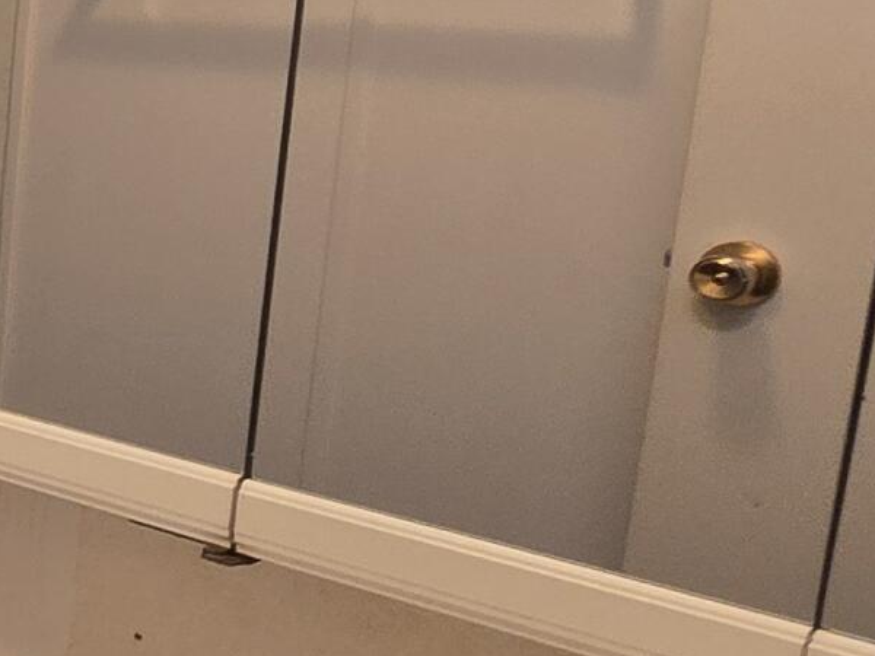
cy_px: 259
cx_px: -898
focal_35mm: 65
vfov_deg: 22.6
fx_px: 1643
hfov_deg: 18.5
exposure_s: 1/60
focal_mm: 2.2
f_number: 2.2
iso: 80
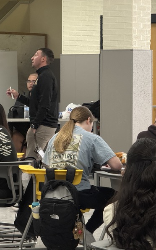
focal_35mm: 171
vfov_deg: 12.2
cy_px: 124
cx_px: 50
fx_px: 1163
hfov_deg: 7.7
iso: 800
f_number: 2.8
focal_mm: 15.66
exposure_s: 1/120
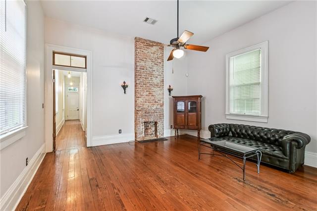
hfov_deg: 96.8
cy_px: 106
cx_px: 158
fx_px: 141
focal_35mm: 16
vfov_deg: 73.7
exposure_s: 1/1.25
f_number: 11
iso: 400
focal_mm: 16
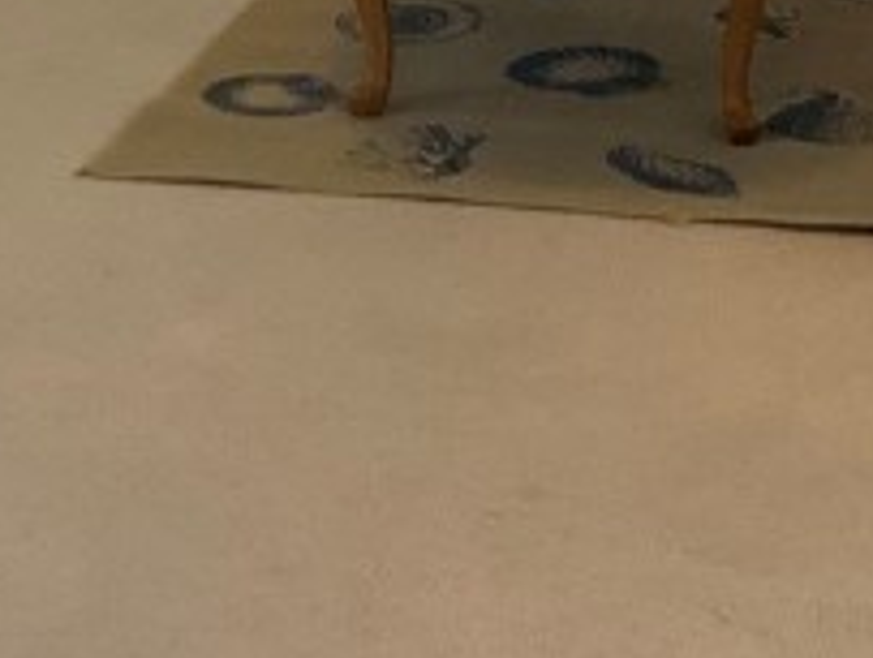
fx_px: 3689
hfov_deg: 13.5
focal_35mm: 146
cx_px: 529
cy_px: -503
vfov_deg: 9.7
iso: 80
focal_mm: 3
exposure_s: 1/60
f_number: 1.8
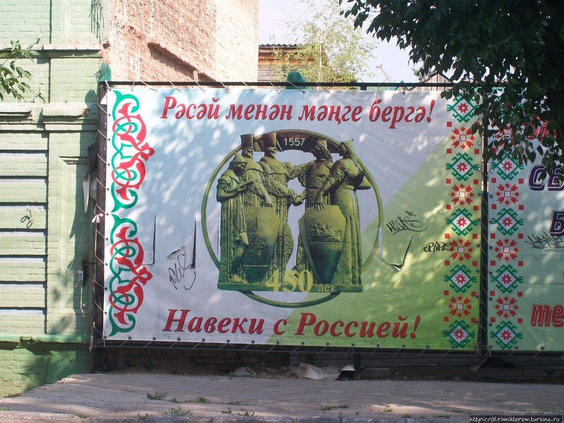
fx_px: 1760
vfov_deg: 13.7
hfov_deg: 18.2
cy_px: 212
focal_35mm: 108
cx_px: 282
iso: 80
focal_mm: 18
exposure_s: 1/250
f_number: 4.8
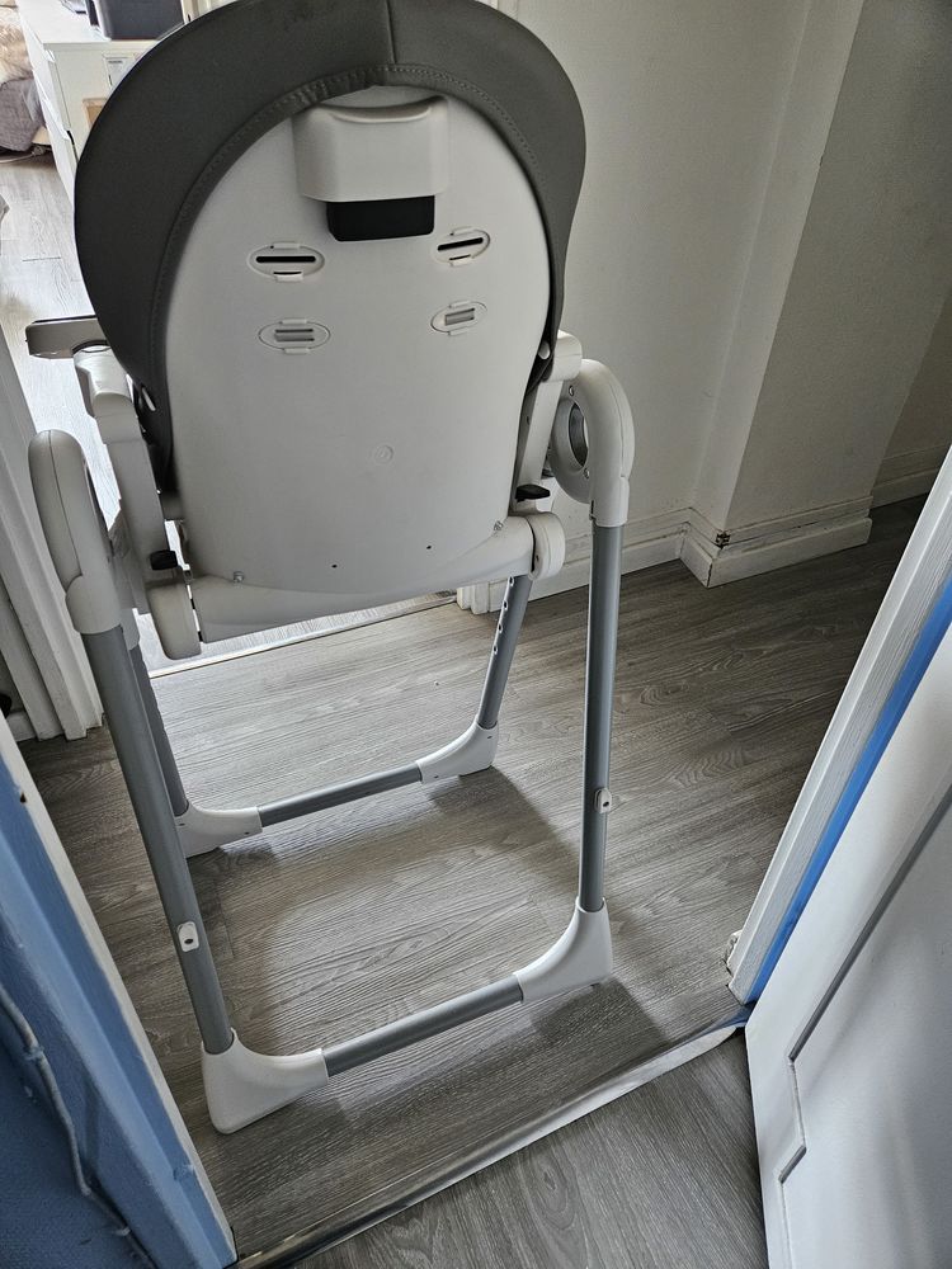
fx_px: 843
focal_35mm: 23
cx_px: 476
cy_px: 634
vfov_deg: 73.9
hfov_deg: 58.9
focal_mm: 5.4
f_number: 1.8
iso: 500
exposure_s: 1/100
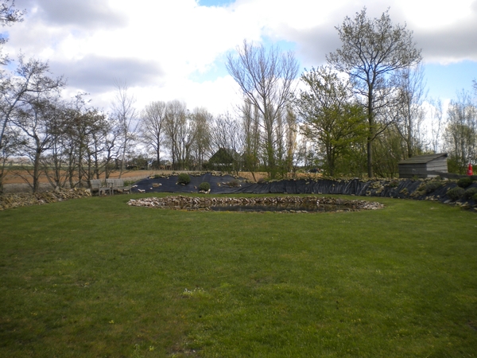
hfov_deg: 52.6
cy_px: 179
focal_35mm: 35
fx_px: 482
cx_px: 238
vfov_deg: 40.7
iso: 80
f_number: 4.6
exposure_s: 1/330
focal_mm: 6.3
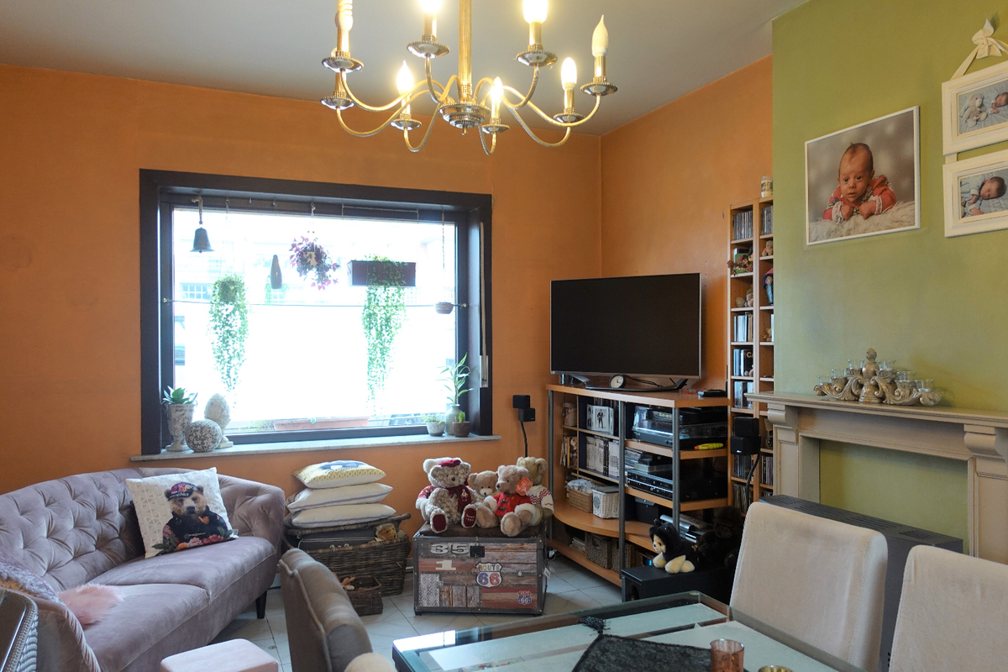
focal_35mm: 27
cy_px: 343
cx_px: 527
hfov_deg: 67.4
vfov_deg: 47.9
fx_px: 756
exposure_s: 1/60
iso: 250
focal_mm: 8.8
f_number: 1.8
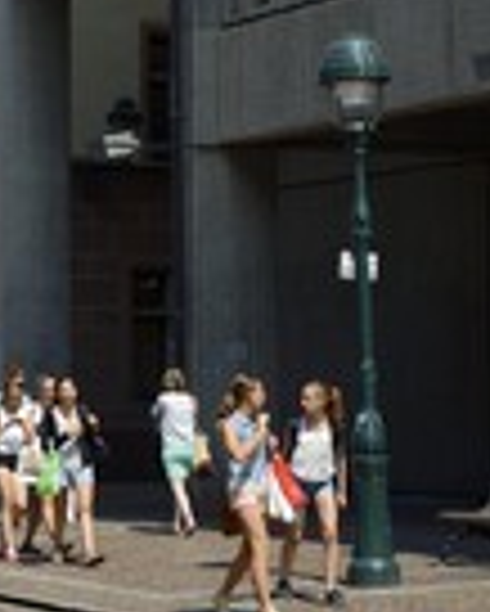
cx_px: -391
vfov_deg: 14.8
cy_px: 238
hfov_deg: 11.1
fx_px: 2354
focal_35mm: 130
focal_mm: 45
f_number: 8
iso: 200
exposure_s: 1/320
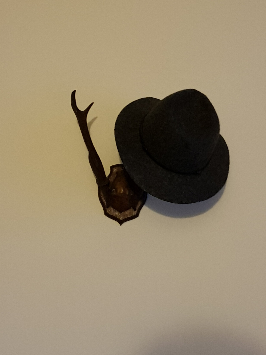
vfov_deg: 67.3
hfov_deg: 53.1
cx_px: 133
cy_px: 178
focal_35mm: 26
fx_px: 266
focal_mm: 4.2
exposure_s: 1/10
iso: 250
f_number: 1.7
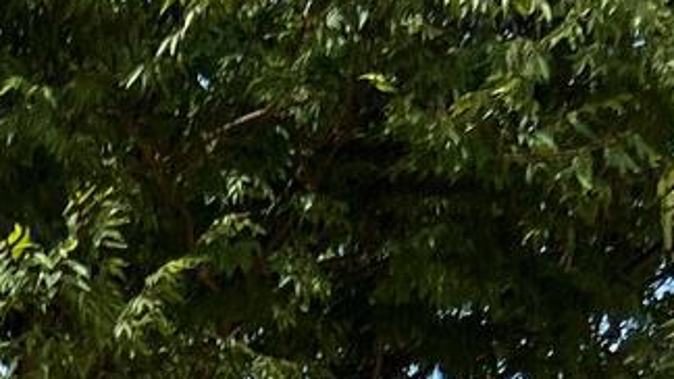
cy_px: 1489
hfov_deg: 10.7
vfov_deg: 5.8
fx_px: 3198
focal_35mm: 179
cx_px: -788
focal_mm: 5.7
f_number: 1.5
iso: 50
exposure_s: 1/3077
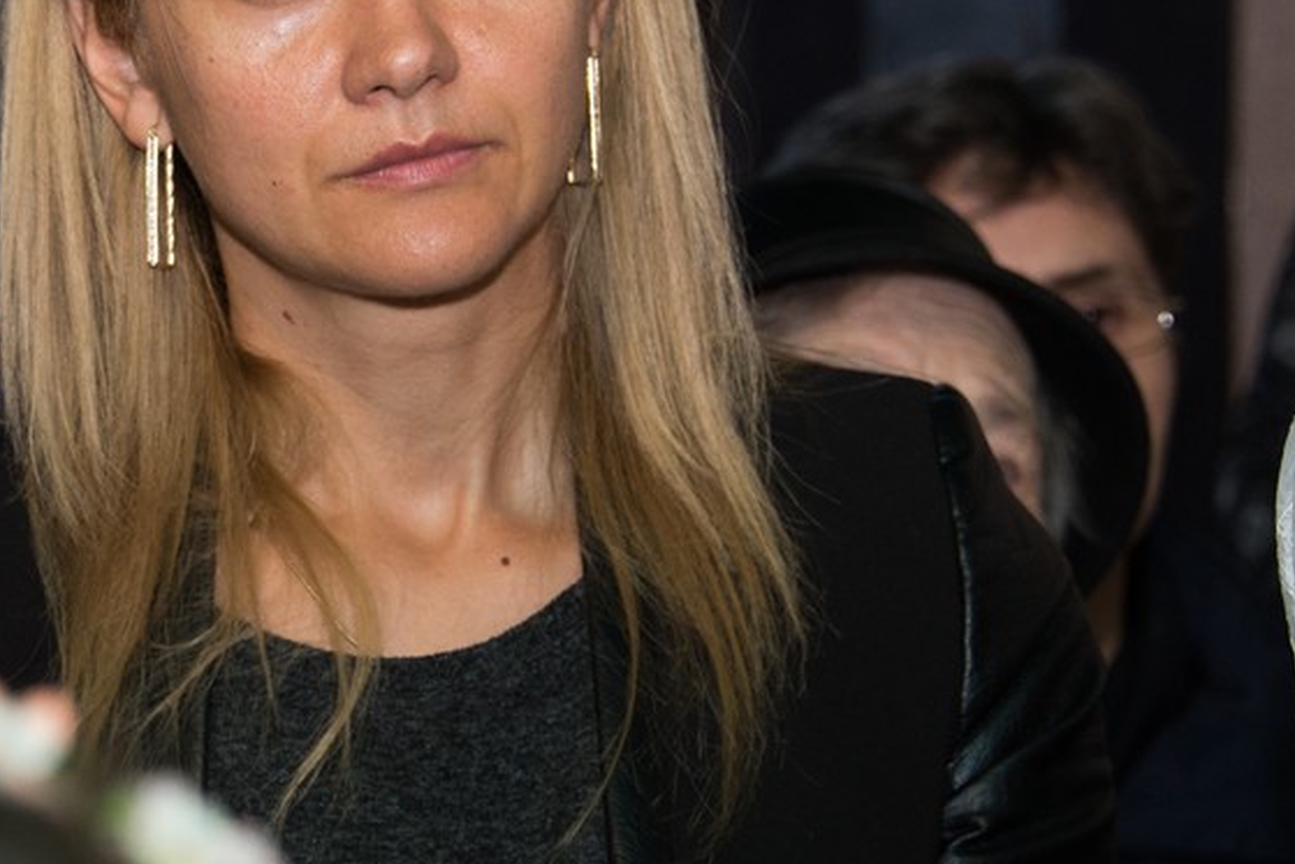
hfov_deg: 8.7
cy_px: 266
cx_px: 224
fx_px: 8491
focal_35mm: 236
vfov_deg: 5.8
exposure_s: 1/80
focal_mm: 92
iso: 1600
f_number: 5.3
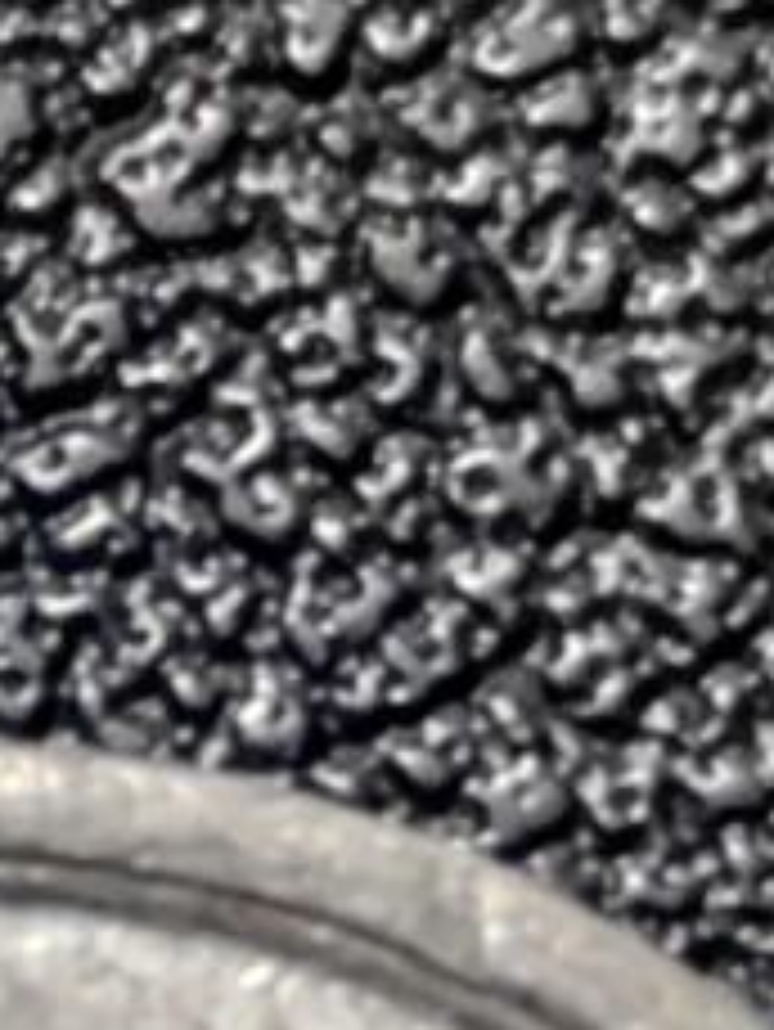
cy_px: 1021
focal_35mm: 369
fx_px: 10991
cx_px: -900
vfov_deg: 5.4
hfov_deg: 4.0
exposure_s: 1/100
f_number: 2
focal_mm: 5.75
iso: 100
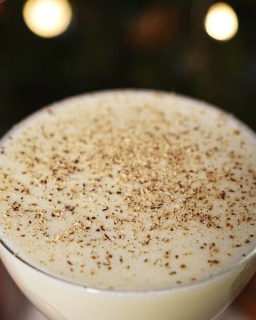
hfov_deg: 17.4
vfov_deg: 21.6
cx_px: 130
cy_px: 191
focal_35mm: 88
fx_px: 837
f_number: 3.5
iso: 1000
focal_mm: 38.6
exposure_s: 1/250
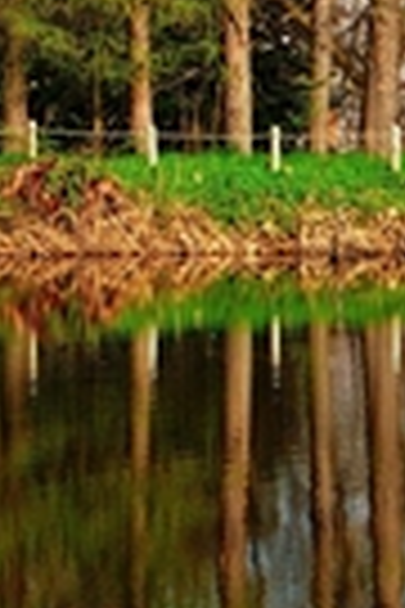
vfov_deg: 5.3
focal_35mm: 391
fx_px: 6598
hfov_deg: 3.5
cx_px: -398
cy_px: 153
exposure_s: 1/250
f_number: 8
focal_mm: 44
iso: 100
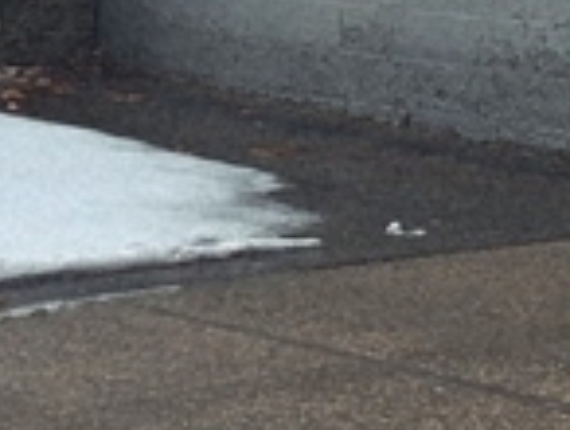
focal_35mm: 182
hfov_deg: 10.8
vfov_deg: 8.0
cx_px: 390
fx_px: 3002
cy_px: -274
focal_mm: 3.98
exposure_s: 1/417
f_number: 1.8
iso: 25
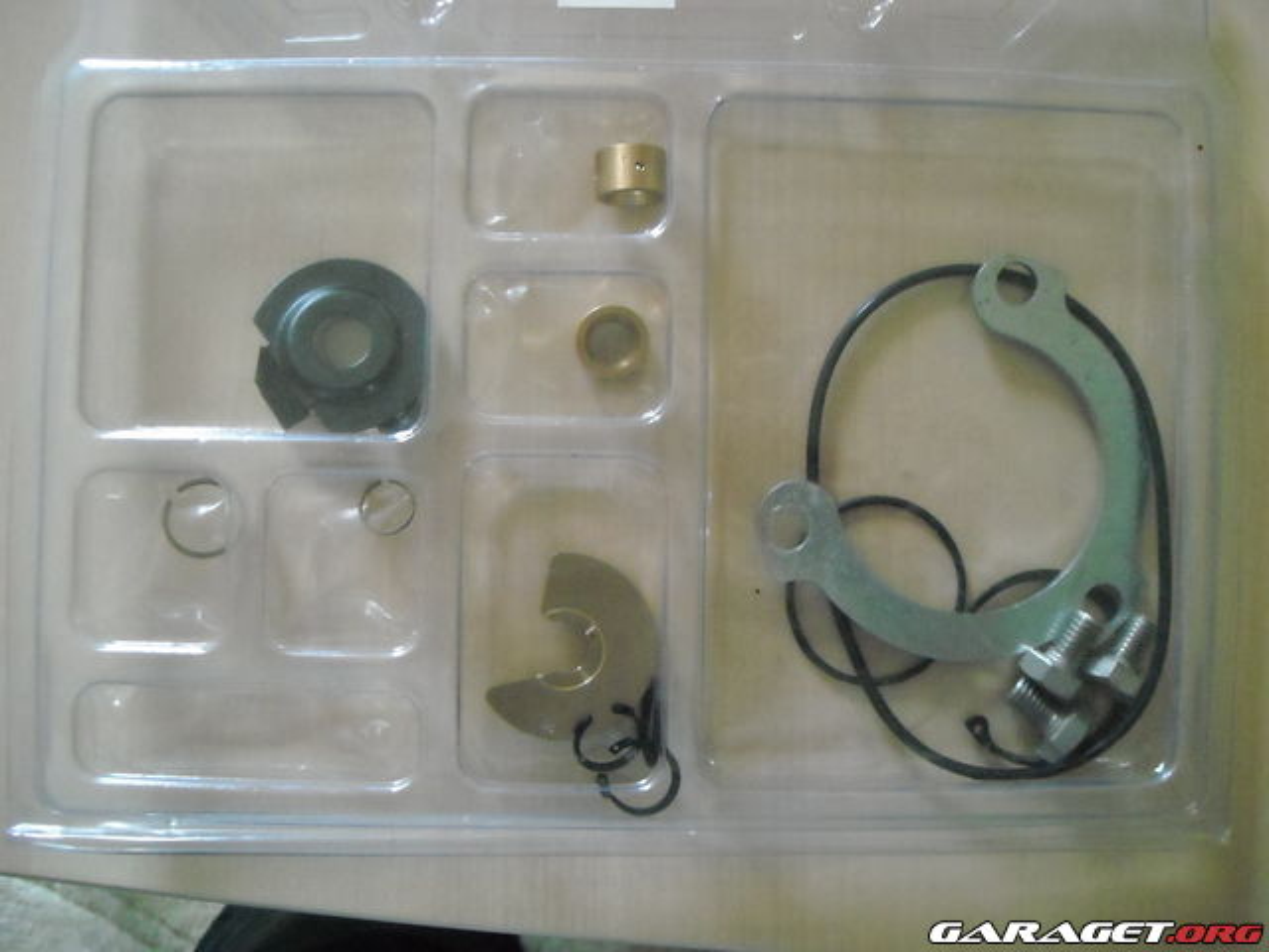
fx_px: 1283
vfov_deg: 40.7
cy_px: 476
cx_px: 634
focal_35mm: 35
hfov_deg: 52.6
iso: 800
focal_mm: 5.7
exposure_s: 1/40
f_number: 2.8
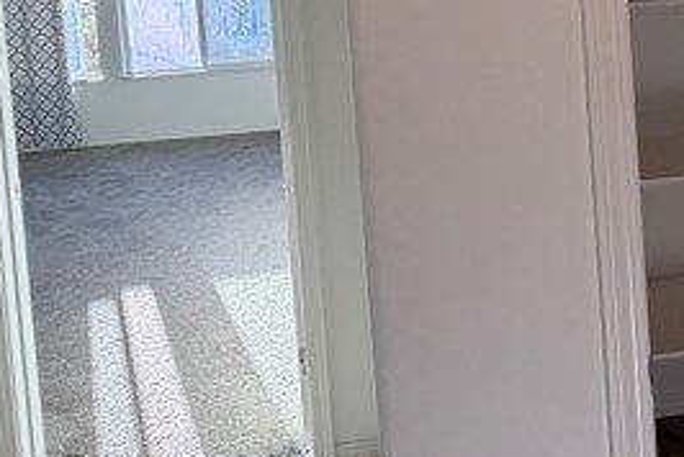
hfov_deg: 53.2
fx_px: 666
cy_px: 0
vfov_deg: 34.5
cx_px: 460
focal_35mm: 35
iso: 64
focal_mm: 2.22
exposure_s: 1/120
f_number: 2.2
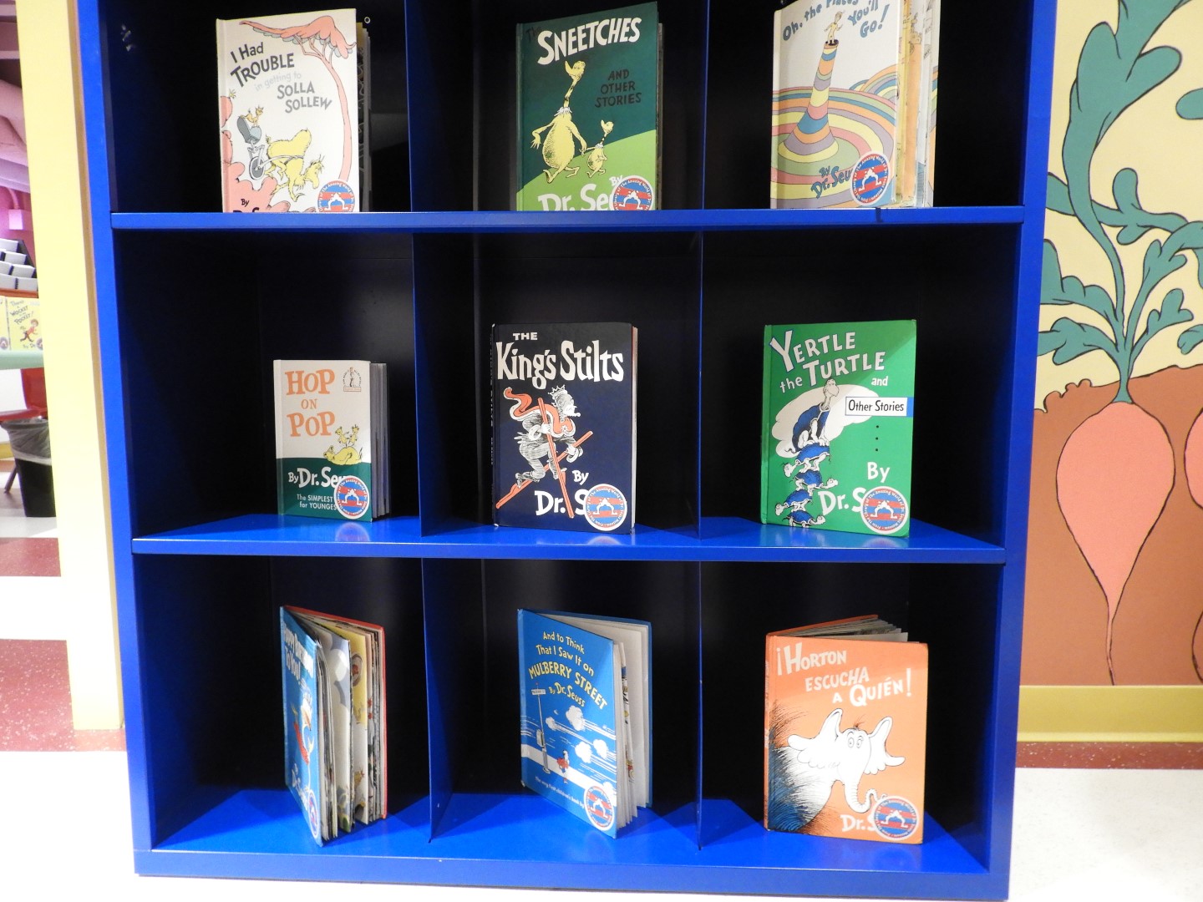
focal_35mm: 24
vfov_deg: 56.8
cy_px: 451
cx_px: 602
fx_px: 834
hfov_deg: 71.6
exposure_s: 1/8
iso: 560
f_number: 3.3
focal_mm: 4.3
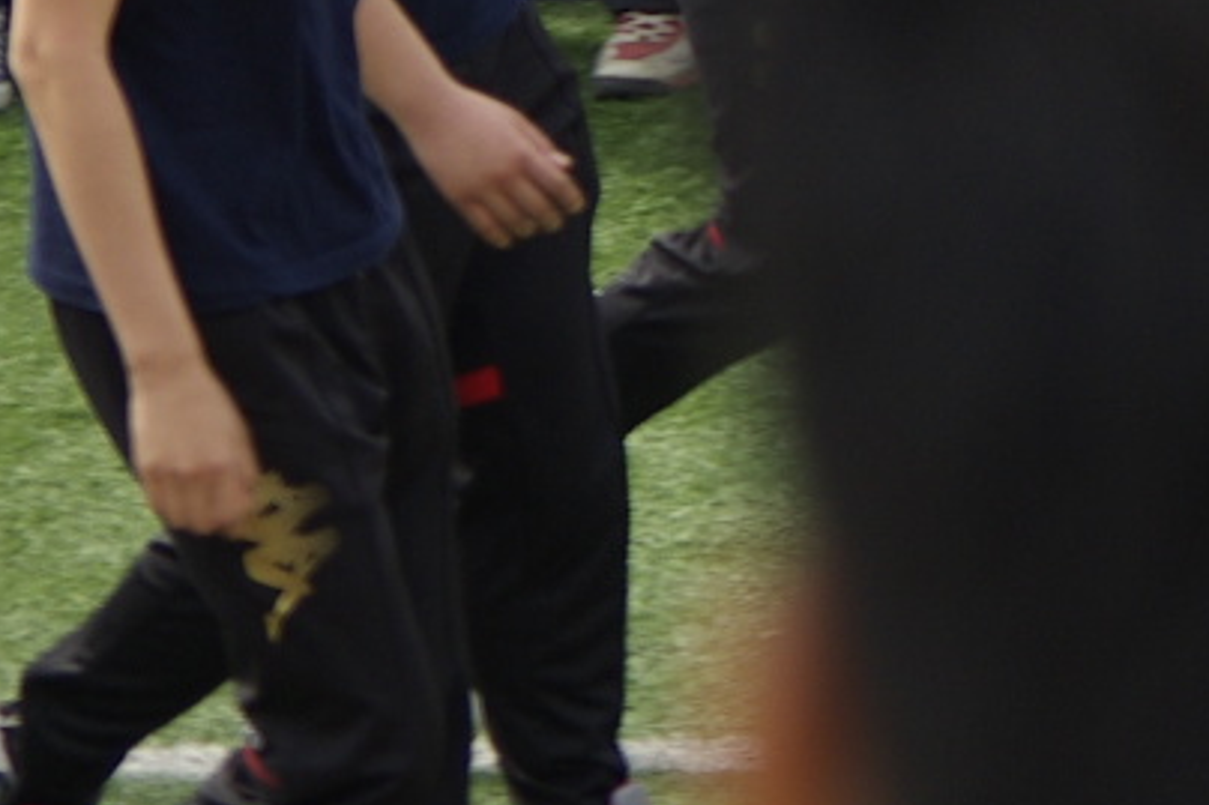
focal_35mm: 643
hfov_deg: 3.2
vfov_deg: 2.1
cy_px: -347
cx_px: 2520
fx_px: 21593
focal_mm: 95
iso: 100
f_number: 5.6
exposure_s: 1/180
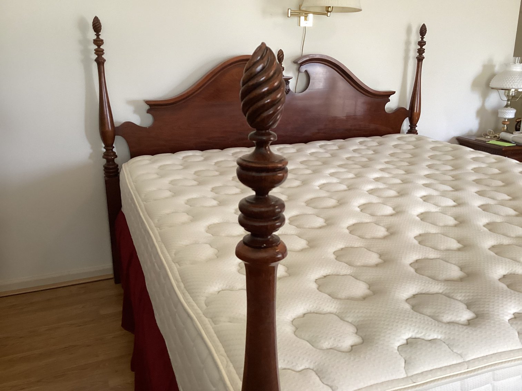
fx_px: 468
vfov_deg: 45.4
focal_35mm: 31
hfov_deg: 58.3
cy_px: 196
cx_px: 261
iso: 200
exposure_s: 1/60
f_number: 2.4
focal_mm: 3.3
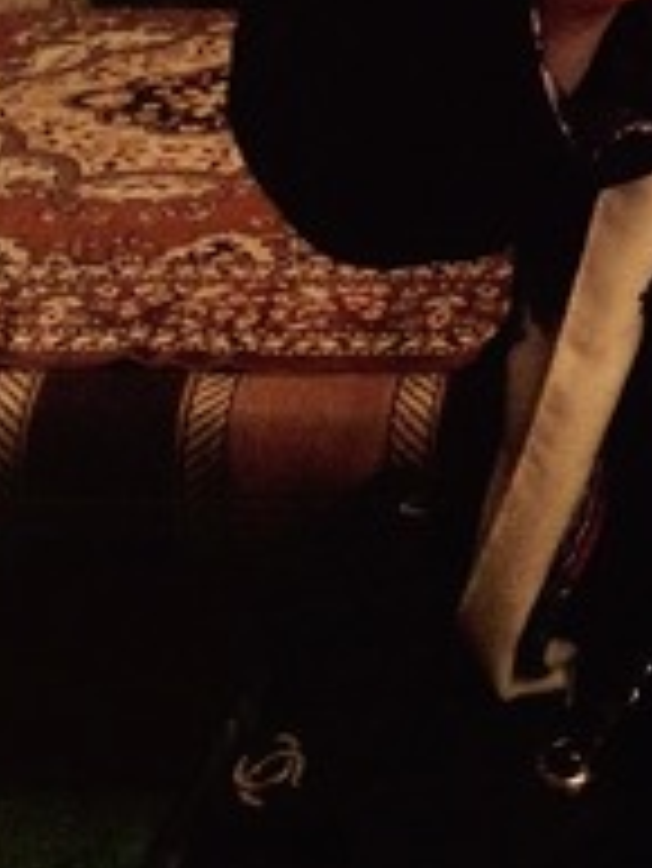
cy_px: -126
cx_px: 953
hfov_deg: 15.3
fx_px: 2258
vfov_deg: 20.6
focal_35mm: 90
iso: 640
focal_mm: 4.15
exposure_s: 1/17
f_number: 2.2
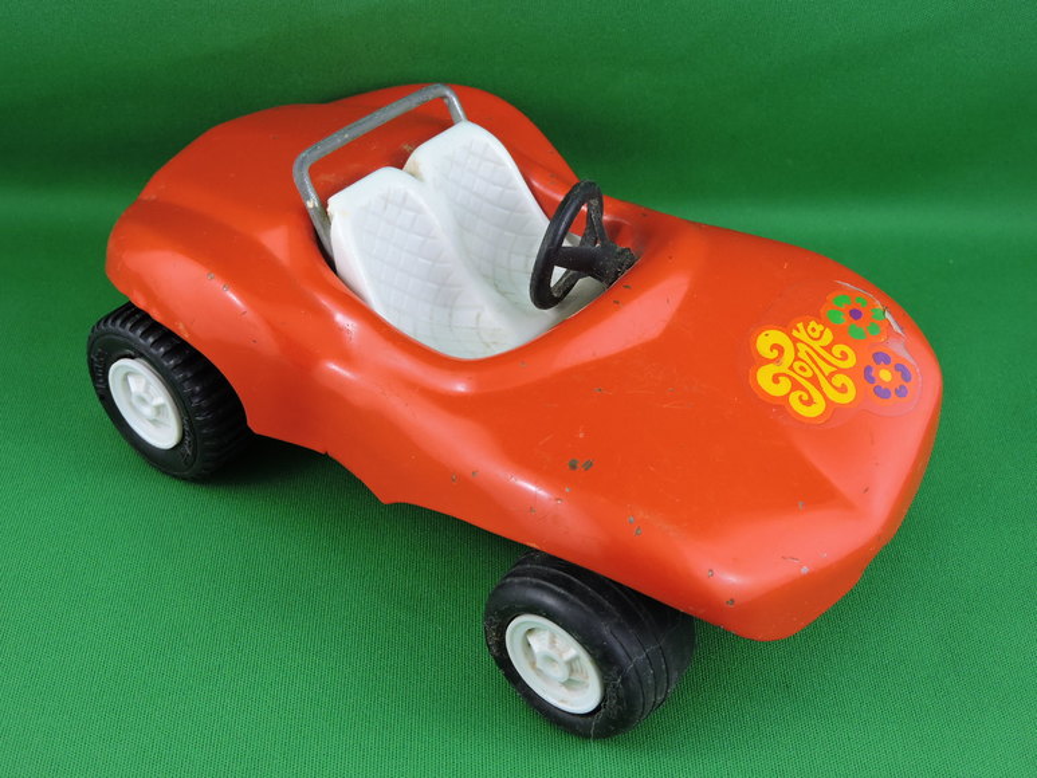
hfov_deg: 38.2
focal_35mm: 50
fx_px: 1498
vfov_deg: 29.1
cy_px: 389
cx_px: 518
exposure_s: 1/30
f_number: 4
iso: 125
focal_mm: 9
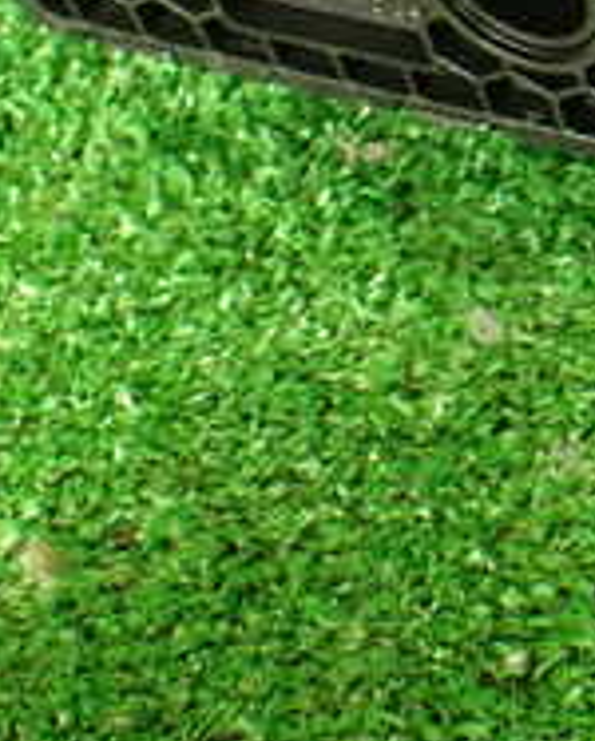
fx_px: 2066
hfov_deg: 14.8
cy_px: 48
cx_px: 988
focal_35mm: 94
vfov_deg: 19.9
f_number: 2.3
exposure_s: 1/30
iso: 250
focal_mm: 5.4
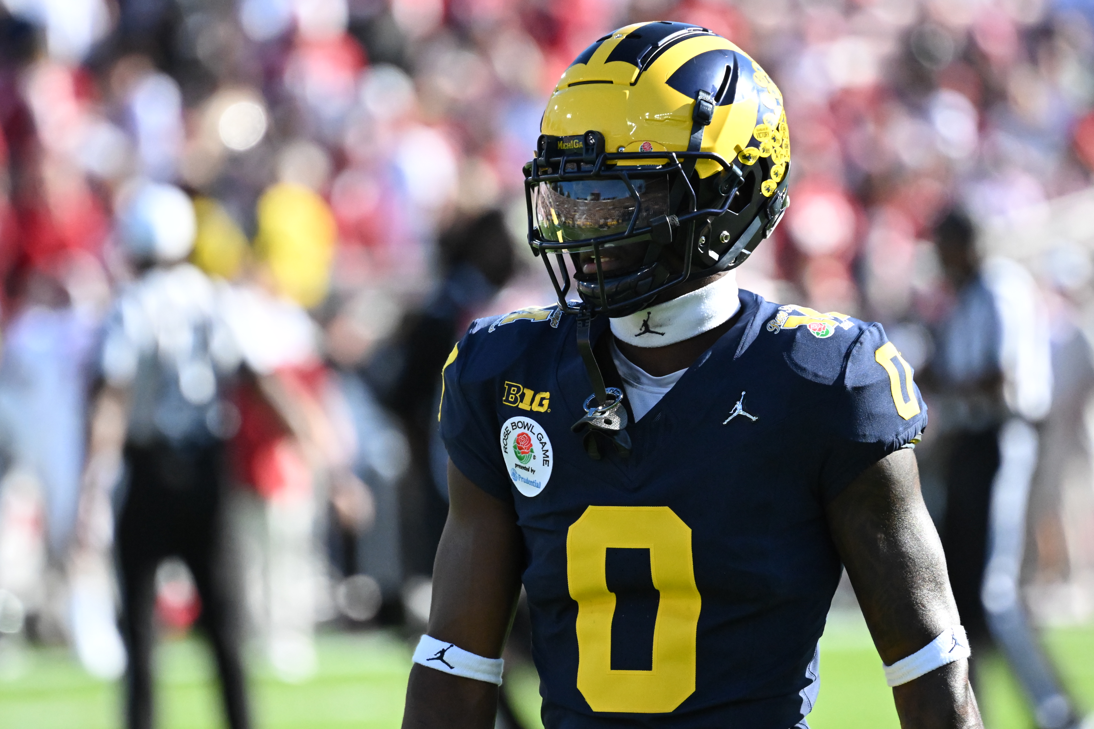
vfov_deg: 2.3
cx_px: 547
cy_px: 364
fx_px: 18228
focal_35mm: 600
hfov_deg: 3.4
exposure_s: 1/8000
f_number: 5.6
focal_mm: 400
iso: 5000
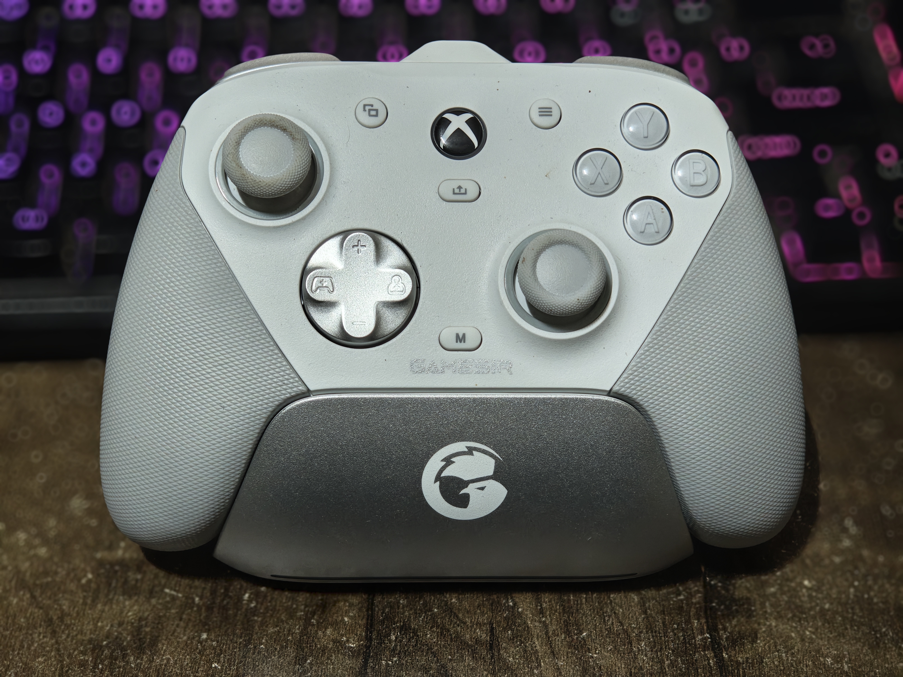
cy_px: 338
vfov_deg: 24.4
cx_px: 452
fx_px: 1565
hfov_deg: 32.2
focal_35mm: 60
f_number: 2
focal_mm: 9
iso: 4000
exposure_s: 1/50
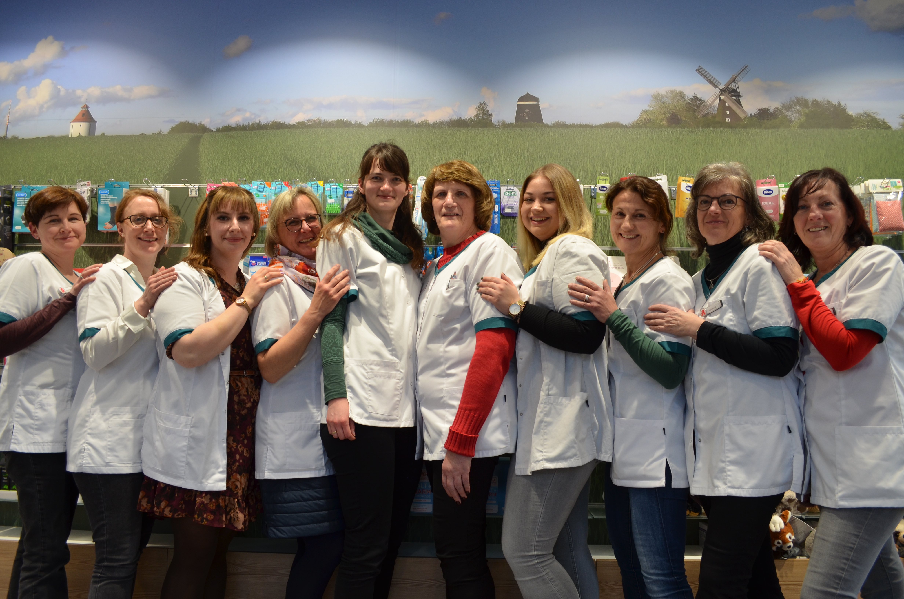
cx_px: 452
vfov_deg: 47.7
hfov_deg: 67.5
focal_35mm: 27
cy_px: 300
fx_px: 677
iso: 280
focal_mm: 18
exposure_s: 1/60
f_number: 5.6
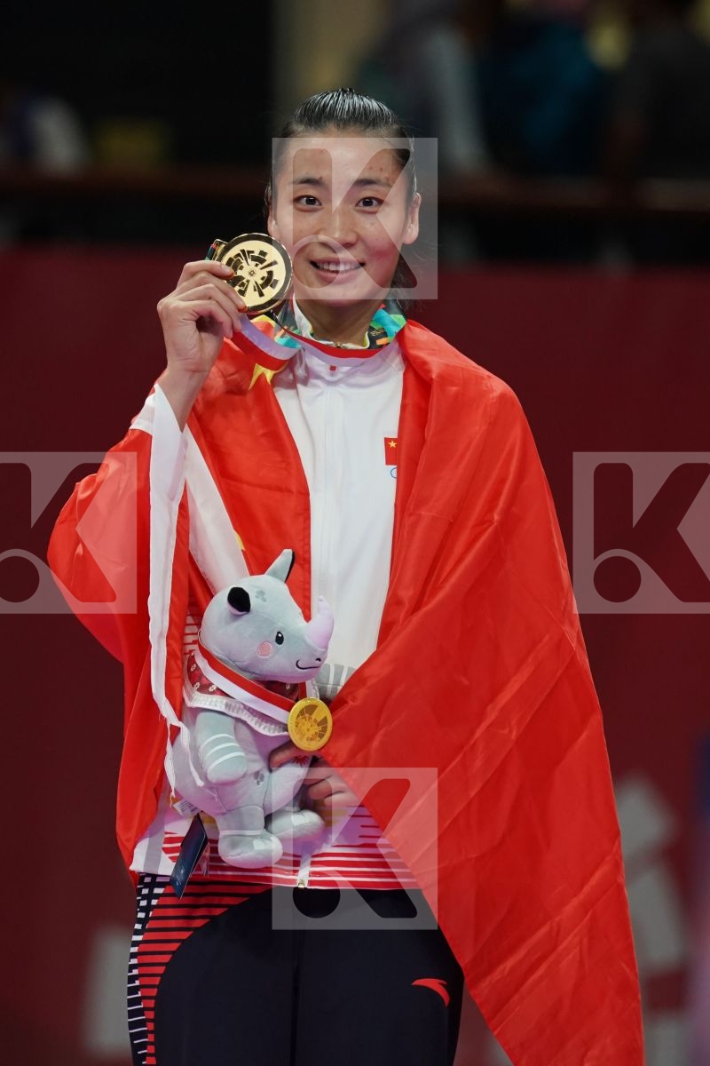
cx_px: 355
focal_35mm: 420
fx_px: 12424
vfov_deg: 4.9
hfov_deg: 3.3
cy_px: 533
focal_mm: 280
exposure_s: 1/500
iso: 1600
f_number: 4
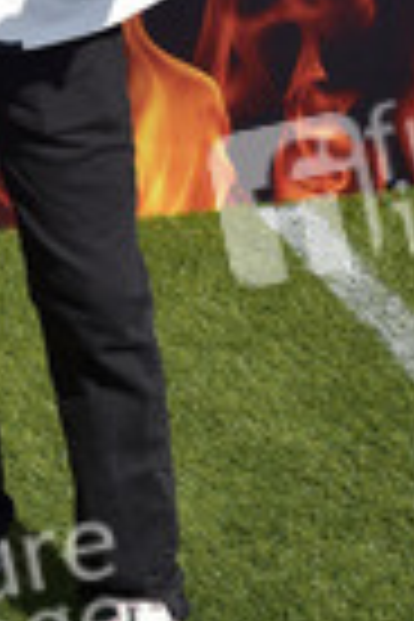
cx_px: 34
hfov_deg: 11.7
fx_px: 2001
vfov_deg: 17.1
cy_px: -45
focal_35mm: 116
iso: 200
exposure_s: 1/250
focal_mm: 40
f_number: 8
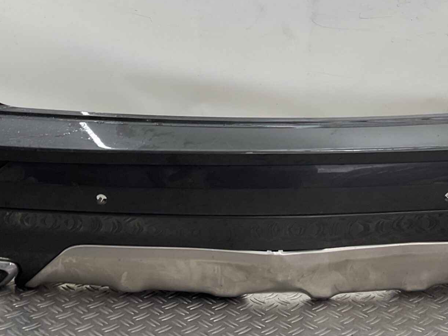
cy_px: 62
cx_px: 247
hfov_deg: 31.7
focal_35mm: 61
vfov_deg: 23.6
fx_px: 790
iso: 20
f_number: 1.8
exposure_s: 1/120
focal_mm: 3
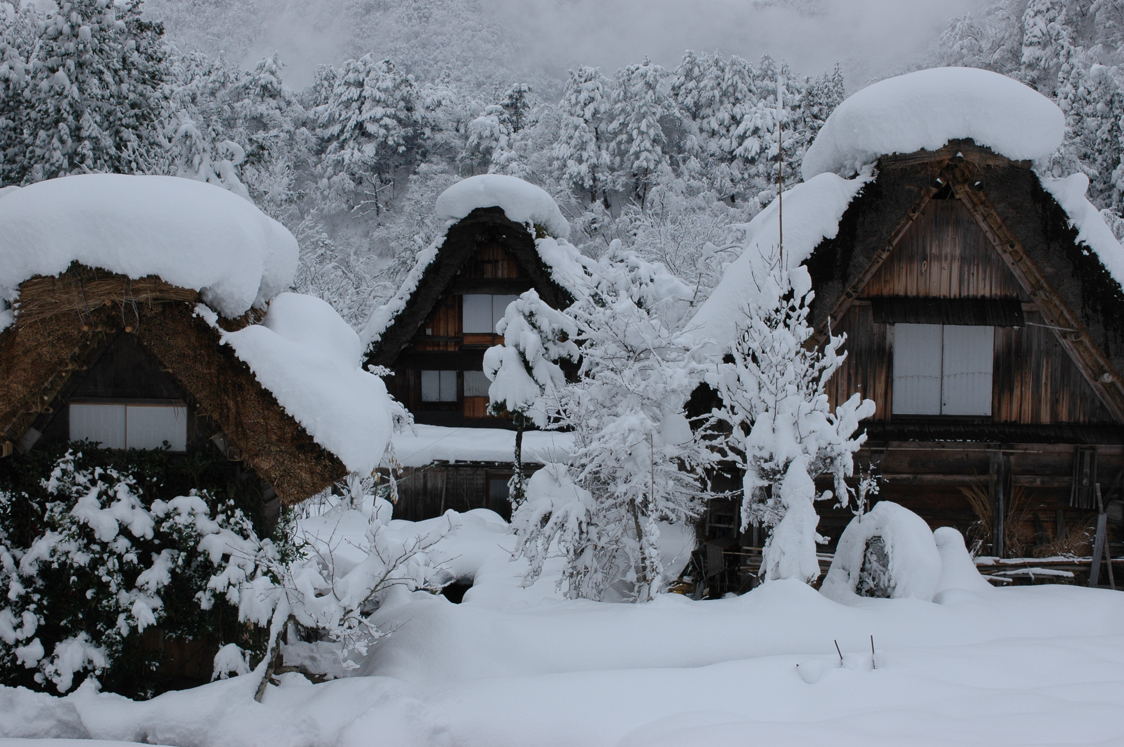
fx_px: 2340
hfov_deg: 27.0
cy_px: 374
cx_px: 562
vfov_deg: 18.1
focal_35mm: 75
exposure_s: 1/400
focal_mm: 50
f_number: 10
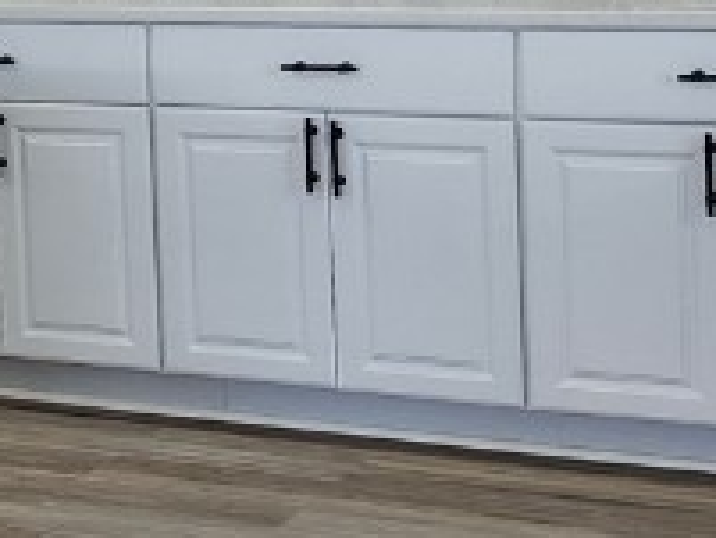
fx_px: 2421
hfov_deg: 16.0
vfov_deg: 12.5
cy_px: 4
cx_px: -192
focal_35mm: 117
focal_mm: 6.4
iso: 100
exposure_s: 1/180
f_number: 1.8
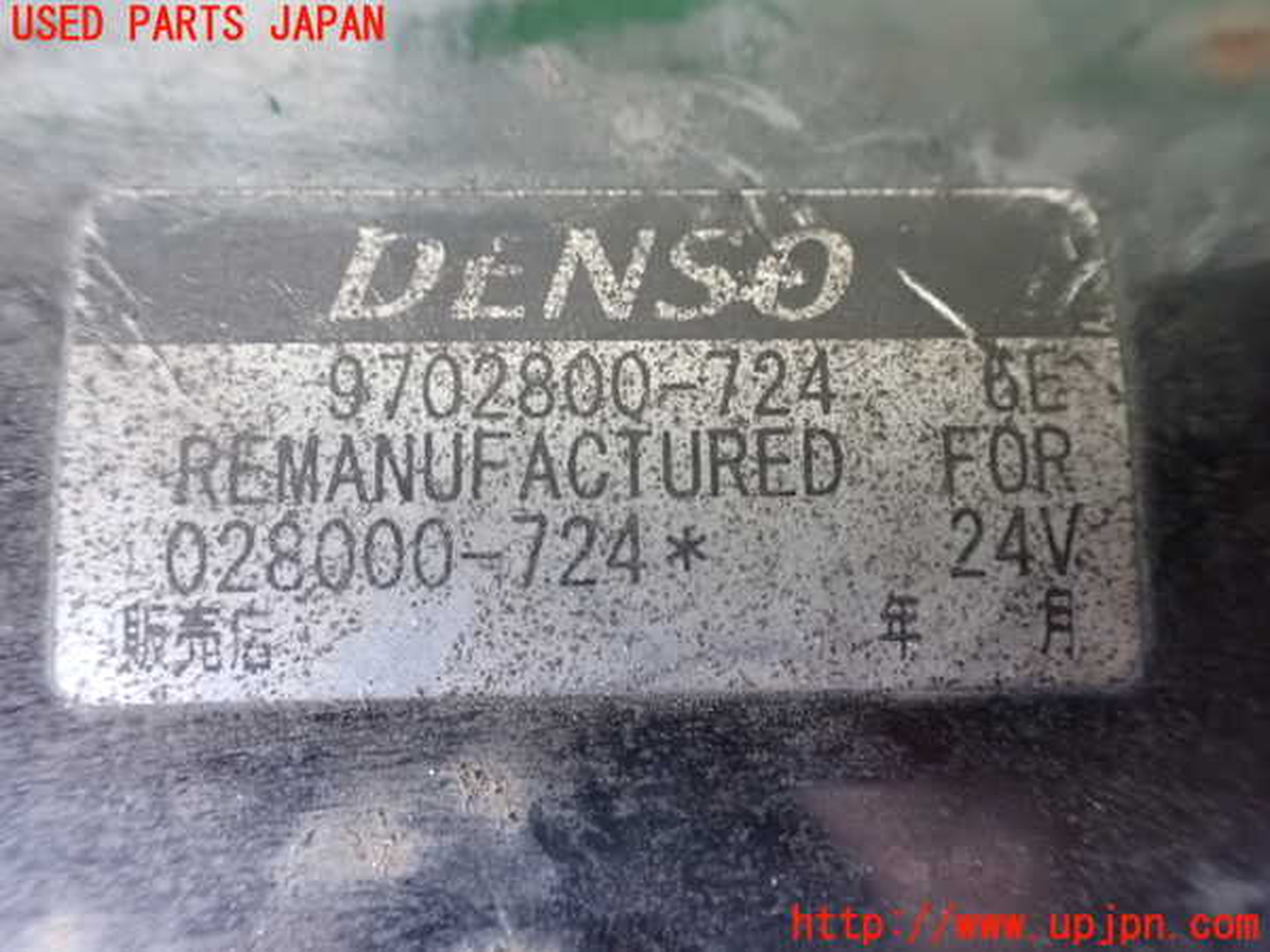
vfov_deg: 46.8
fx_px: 1101
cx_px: 635
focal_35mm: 30
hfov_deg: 60.0
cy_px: 476
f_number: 2.3
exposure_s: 1/20
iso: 1600
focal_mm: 5.4
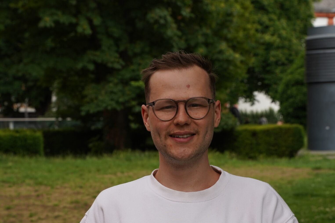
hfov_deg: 32.4
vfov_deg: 21.9
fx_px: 577
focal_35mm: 62
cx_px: 168
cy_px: 112
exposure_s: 1/500
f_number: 7.1
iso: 400
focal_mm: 62
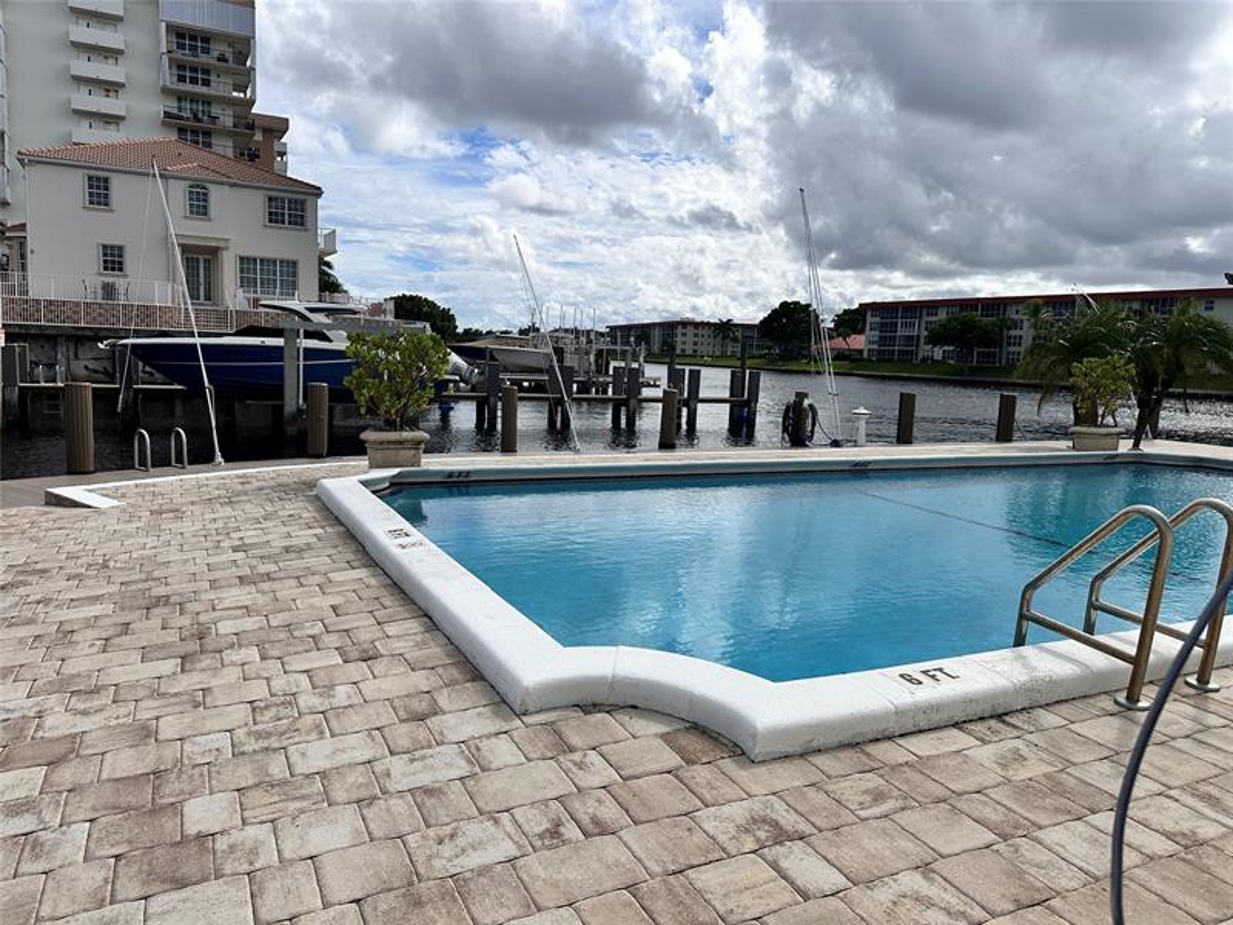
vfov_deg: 56.8
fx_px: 855
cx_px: 616
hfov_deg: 71.6
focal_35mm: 24
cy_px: 462
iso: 80
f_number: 1.78
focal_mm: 6.86
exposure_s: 1/9709
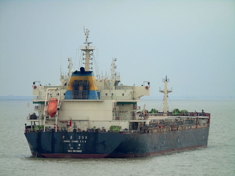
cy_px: 88
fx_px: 2831
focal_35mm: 417
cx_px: 118
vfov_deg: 3.6
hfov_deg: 4.8
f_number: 5.3
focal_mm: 74
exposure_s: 1/250
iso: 80
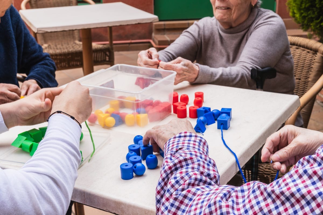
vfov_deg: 25.1
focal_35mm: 54
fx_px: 484
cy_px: 108
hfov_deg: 36.9
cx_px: 162
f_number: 14
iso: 320
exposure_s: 1/100
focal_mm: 54
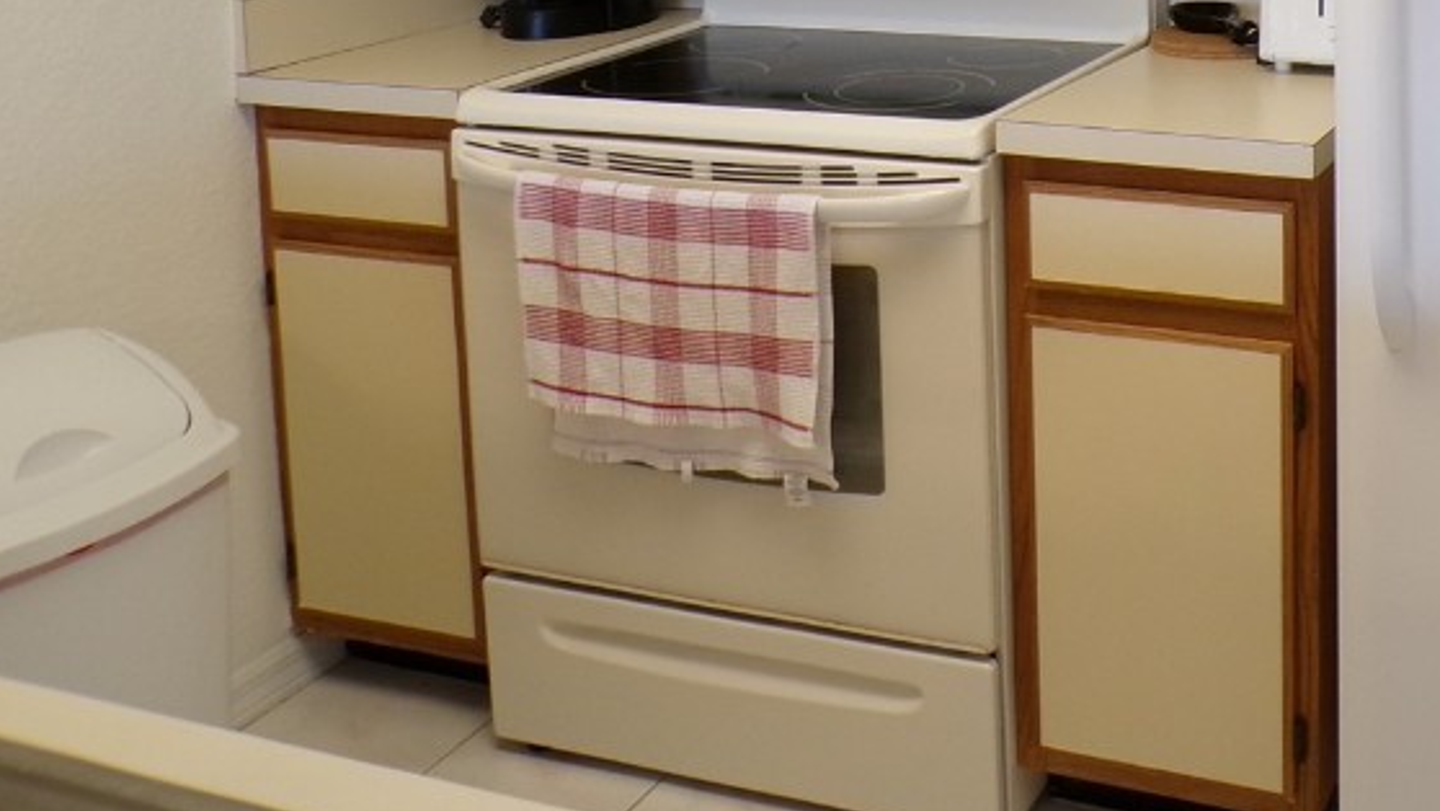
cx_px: 1195
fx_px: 1833
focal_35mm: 48
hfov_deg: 40.7
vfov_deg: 23.1
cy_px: -129
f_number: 3
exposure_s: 1/34
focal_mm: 4.3
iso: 200
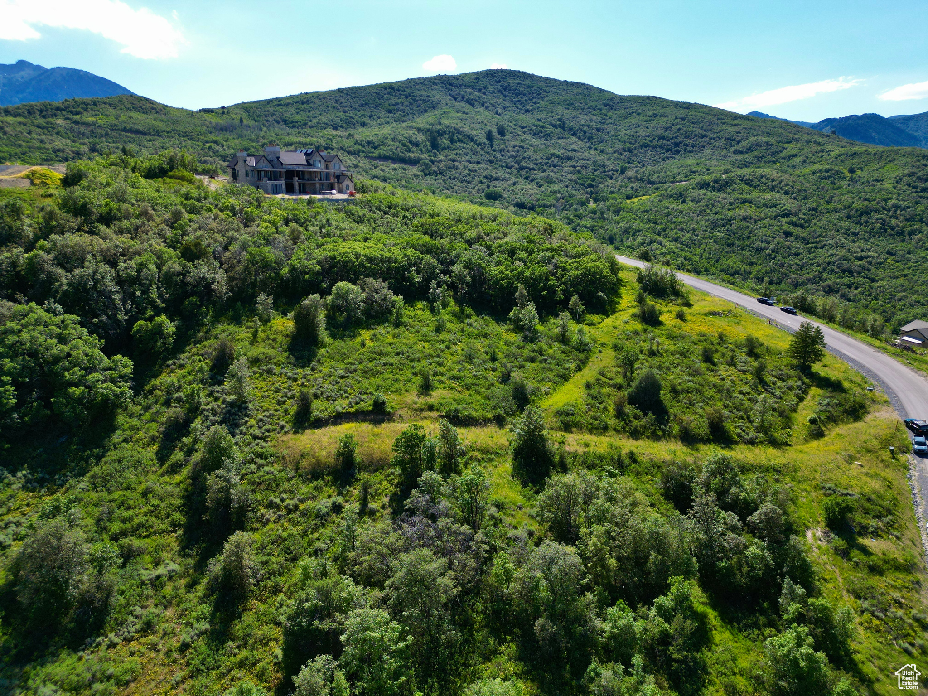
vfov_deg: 56.8
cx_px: 464
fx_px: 643
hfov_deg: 71.6
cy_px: 348
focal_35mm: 24
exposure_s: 1/2000
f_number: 1.7
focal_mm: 6.72
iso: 110
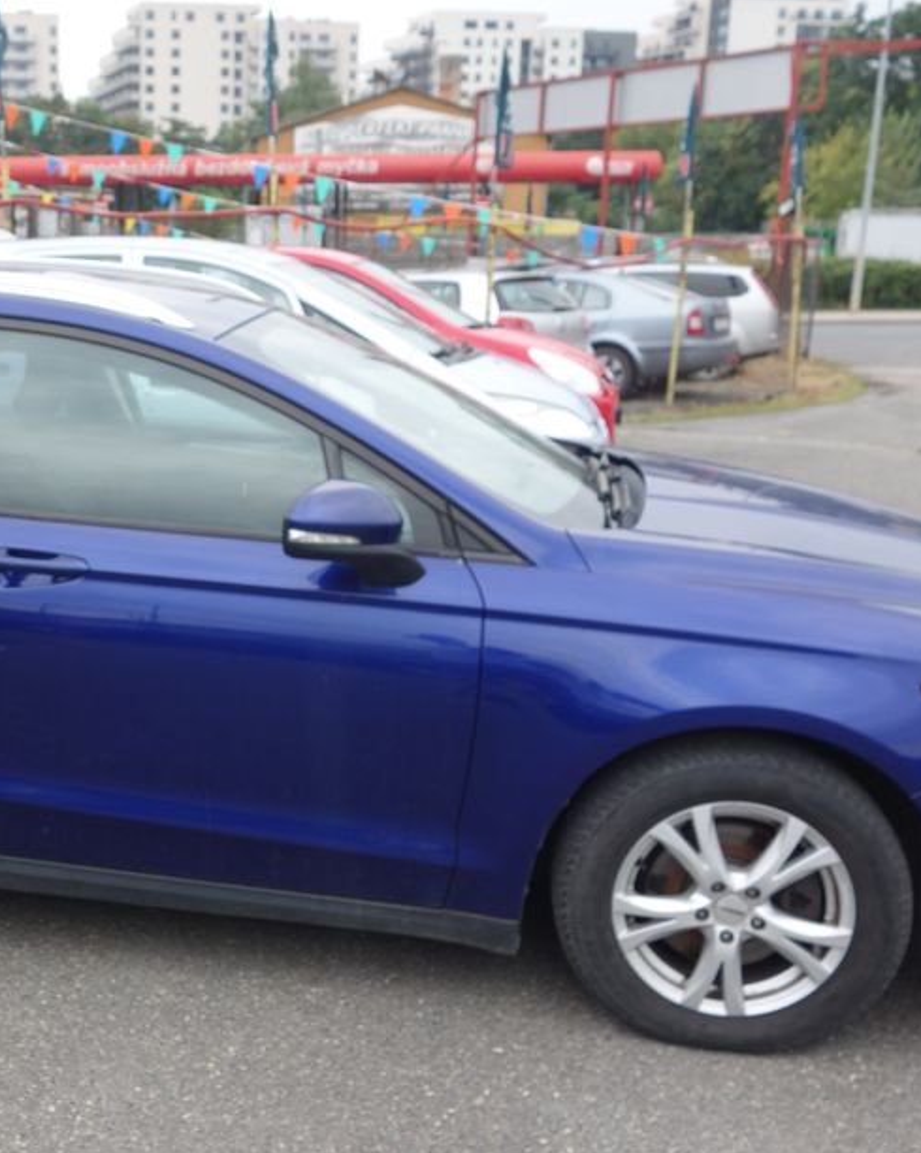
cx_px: 145
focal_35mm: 44
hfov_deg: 32.9
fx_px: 1500
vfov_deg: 42.0
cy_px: 628
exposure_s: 1/100
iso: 125
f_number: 4.5
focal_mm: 10.4
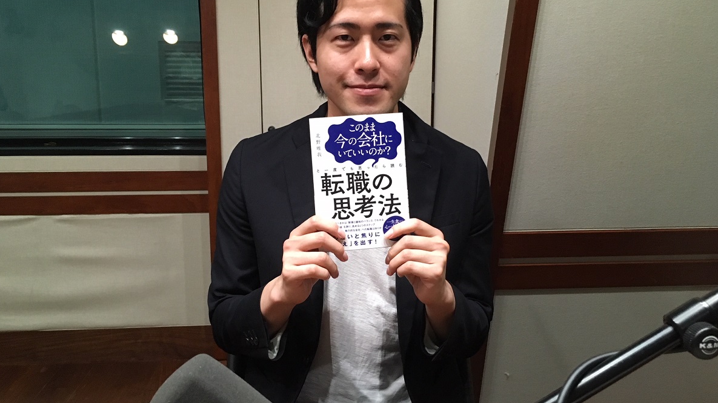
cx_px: 359
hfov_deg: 61.0
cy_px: 182
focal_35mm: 32
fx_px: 609
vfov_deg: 36.6
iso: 200
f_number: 2.2
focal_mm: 4.15
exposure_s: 1/20
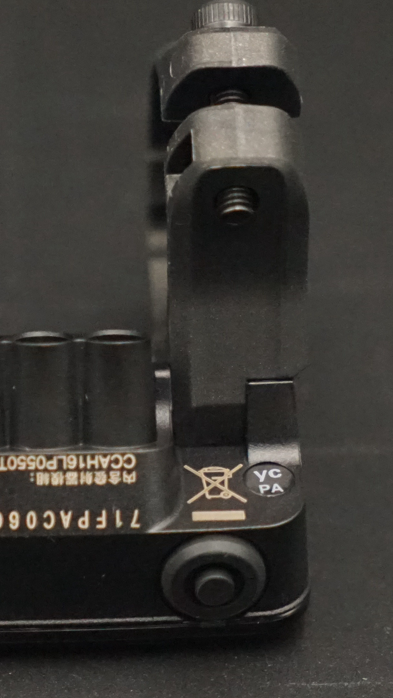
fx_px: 2298
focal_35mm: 124
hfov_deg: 9.8
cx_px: 90
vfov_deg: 17.3
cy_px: 340
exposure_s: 1/320
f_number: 4
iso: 6400
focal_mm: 70
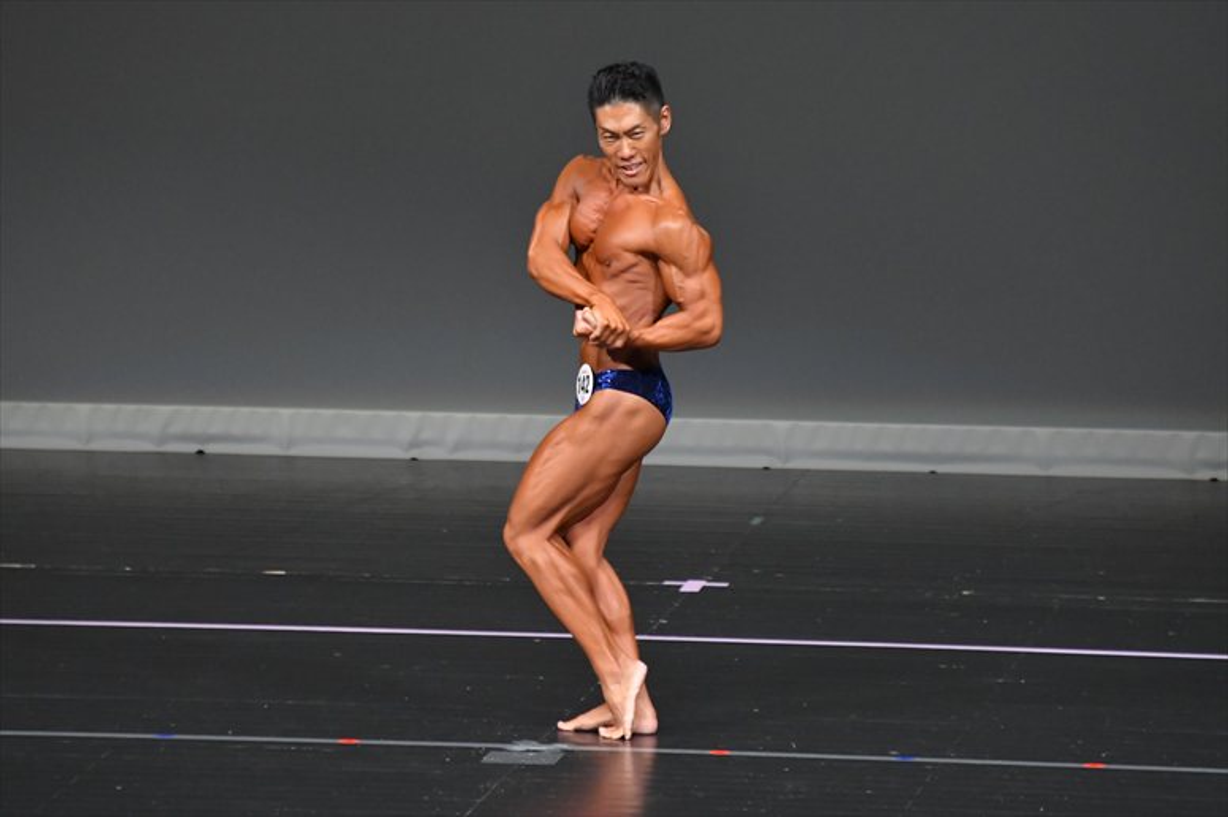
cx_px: 614
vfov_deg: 3.7
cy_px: 408
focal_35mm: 375
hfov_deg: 5.5
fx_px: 12786
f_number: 5.6
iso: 4000
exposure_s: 1/400
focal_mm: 250
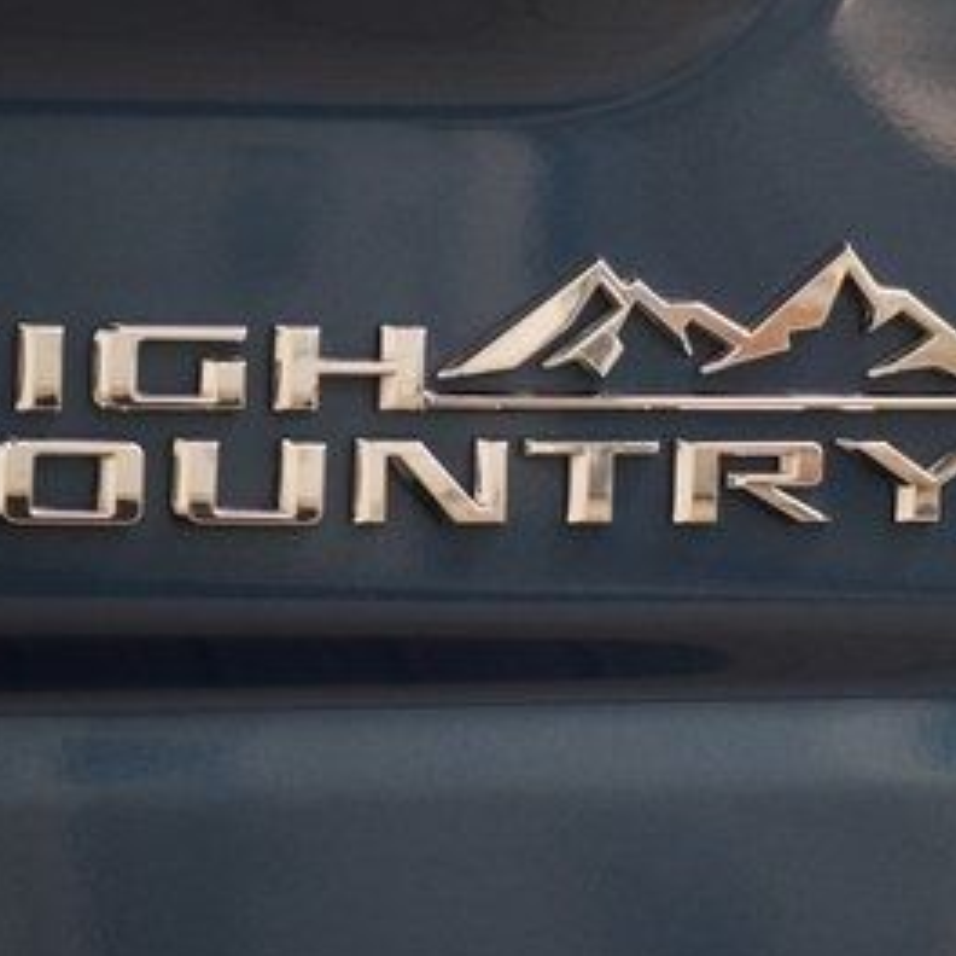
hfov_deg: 8.1
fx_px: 6749
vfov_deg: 8.1
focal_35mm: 216
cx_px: 612
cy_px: 360
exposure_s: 1/125
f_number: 2.8
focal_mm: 70
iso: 1600
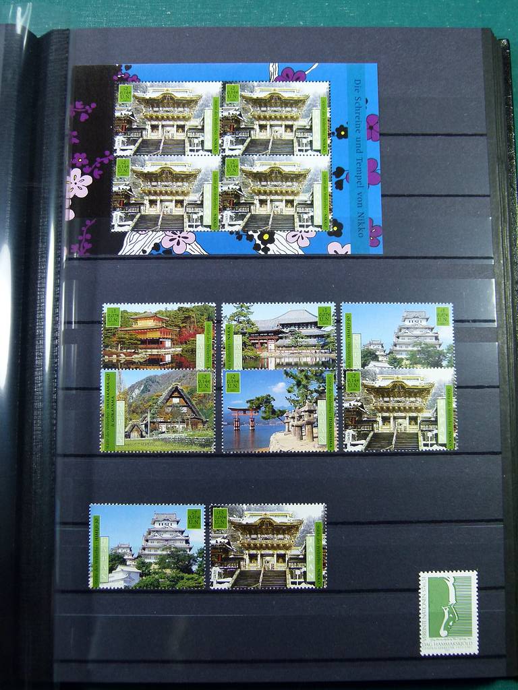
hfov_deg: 40.7
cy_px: 345
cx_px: 259
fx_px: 698
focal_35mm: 35
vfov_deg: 52.6
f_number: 3.1
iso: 125
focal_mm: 6.3
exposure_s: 1/60
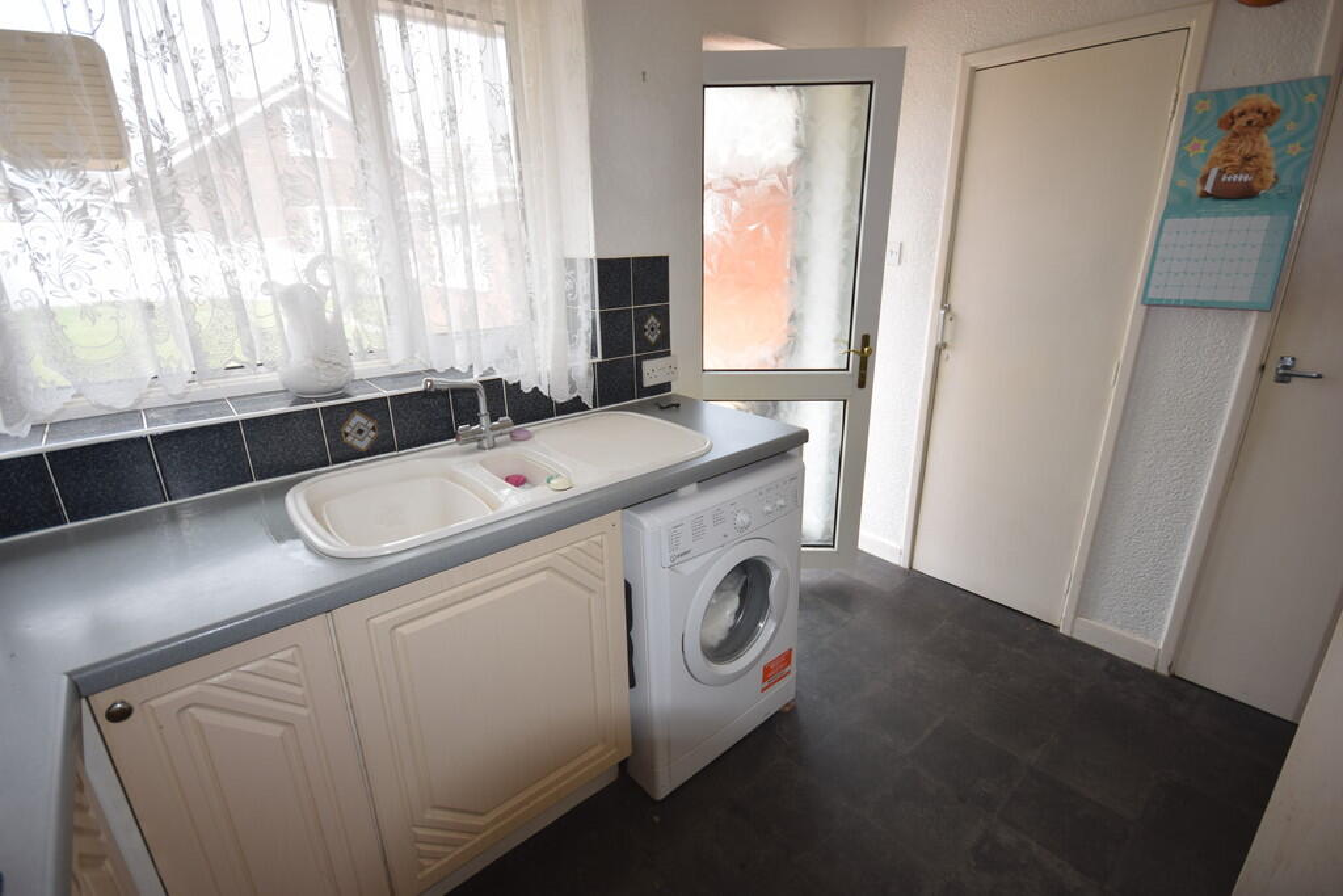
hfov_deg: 95.0
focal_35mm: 16
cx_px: 672
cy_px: 448
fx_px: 616
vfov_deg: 72.1
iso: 160
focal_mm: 11
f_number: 5.6
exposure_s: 1/125
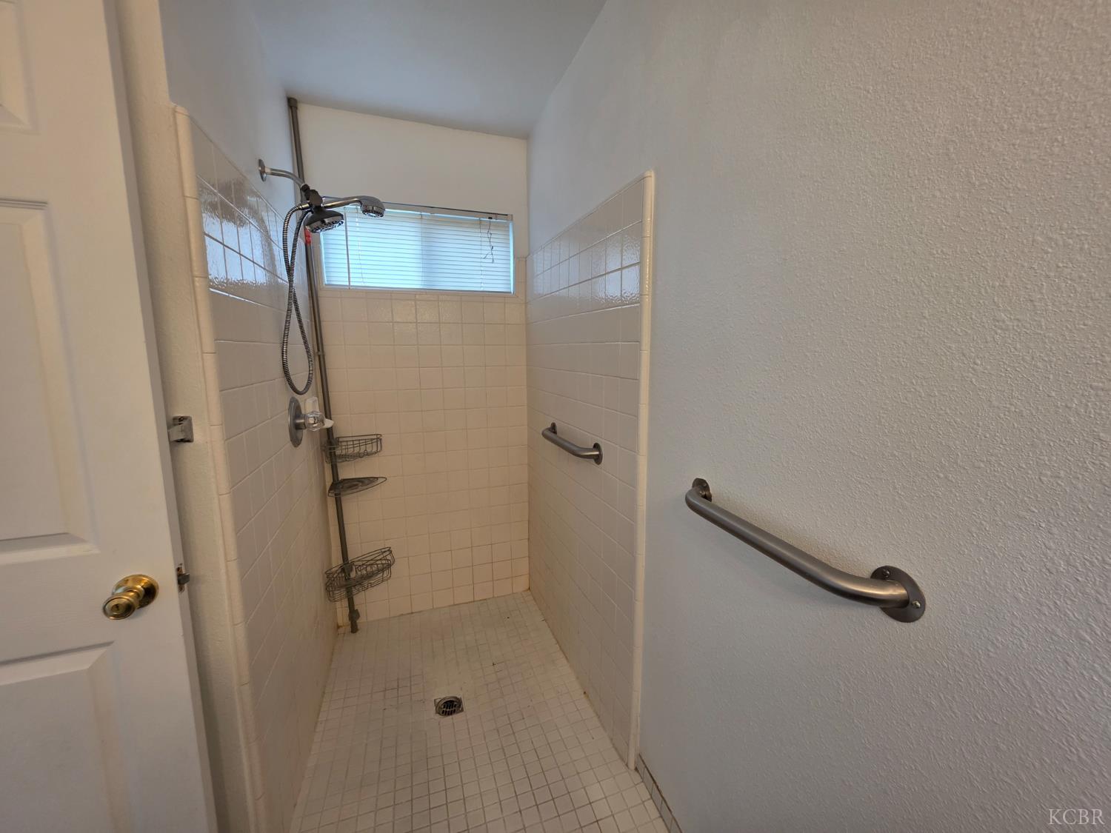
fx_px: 417
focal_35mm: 13
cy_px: 416
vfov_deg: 89.9
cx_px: 556
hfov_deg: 106.2
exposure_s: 1/120
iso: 200
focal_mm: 2.2
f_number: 1.9
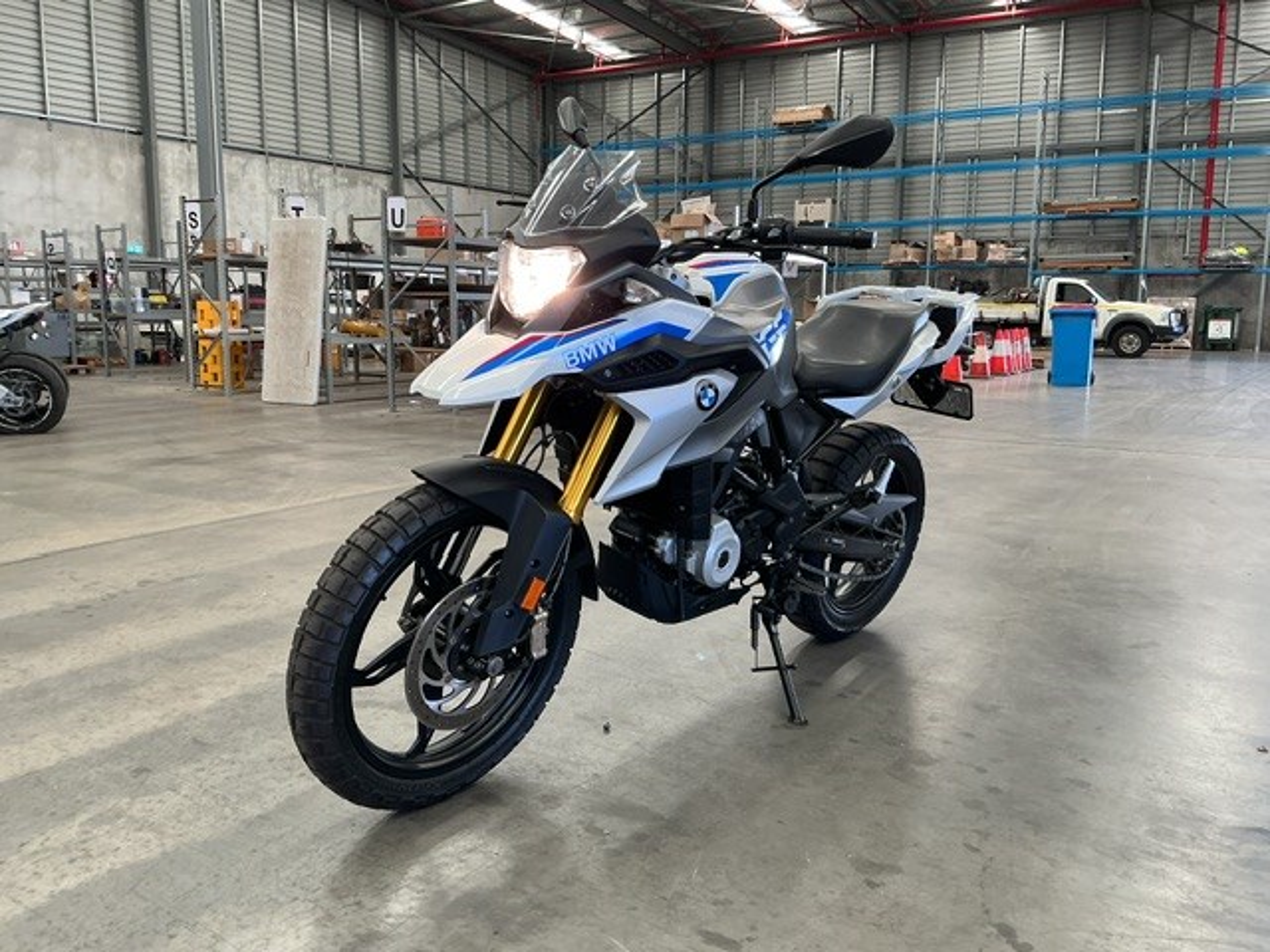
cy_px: 476
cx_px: 635
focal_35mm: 29
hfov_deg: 61.7
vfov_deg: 48.2
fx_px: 1064
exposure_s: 1/50
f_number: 1.8
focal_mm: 3
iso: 40
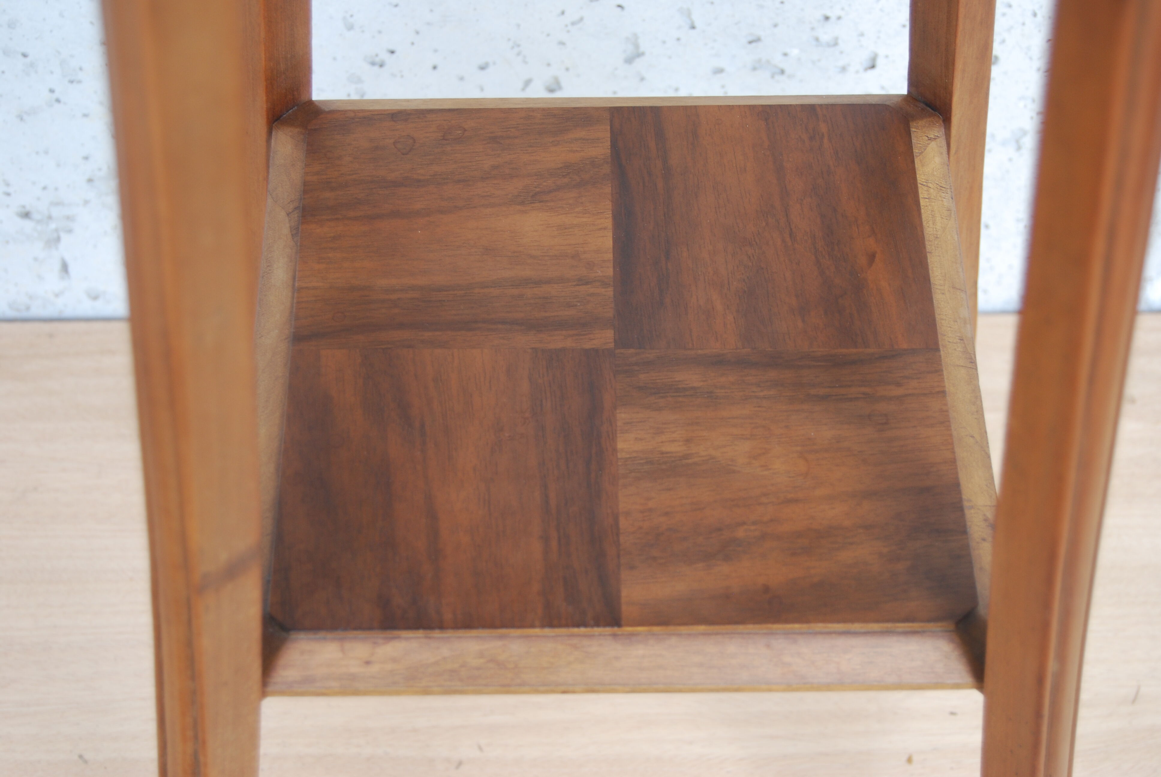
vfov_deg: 22.7
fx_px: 1937
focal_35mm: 60
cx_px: 580
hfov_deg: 33.4
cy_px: 388
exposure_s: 1/100
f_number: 5
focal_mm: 40
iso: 200
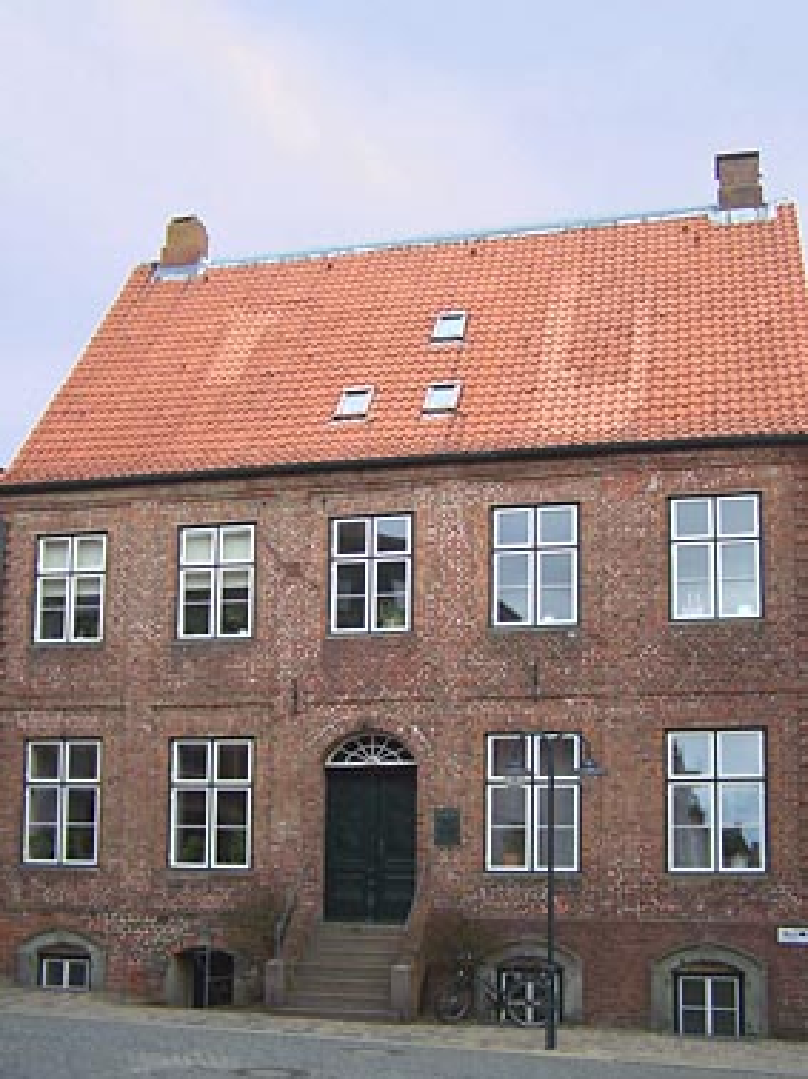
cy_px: 540
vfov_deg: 49.0
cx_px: 404
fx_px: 1184
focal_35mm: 38
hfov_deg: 37.7
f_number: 2.8
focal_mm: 6.3
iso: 64
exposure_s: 1/500
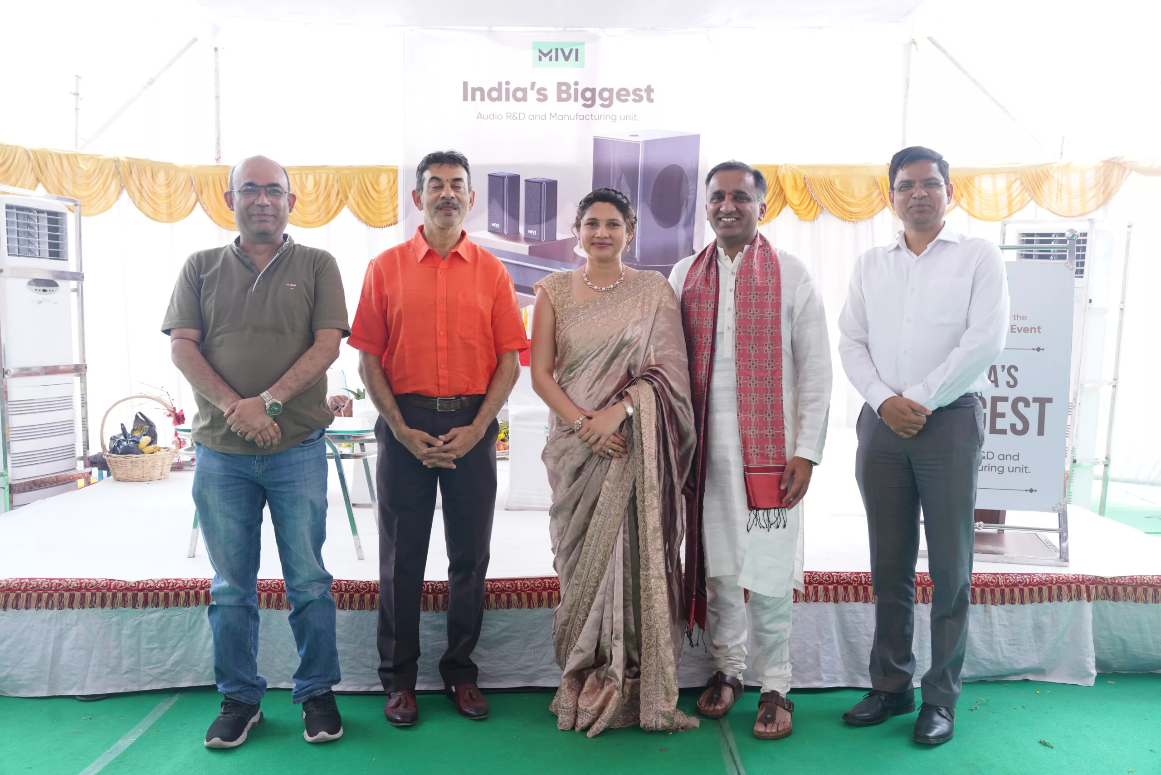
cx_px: 580
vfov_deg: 40.2
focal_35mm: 33
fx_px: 1058
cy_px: 388
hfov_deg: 57.5
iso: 320
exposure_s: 1/160
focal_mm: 32.8
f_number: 5.6
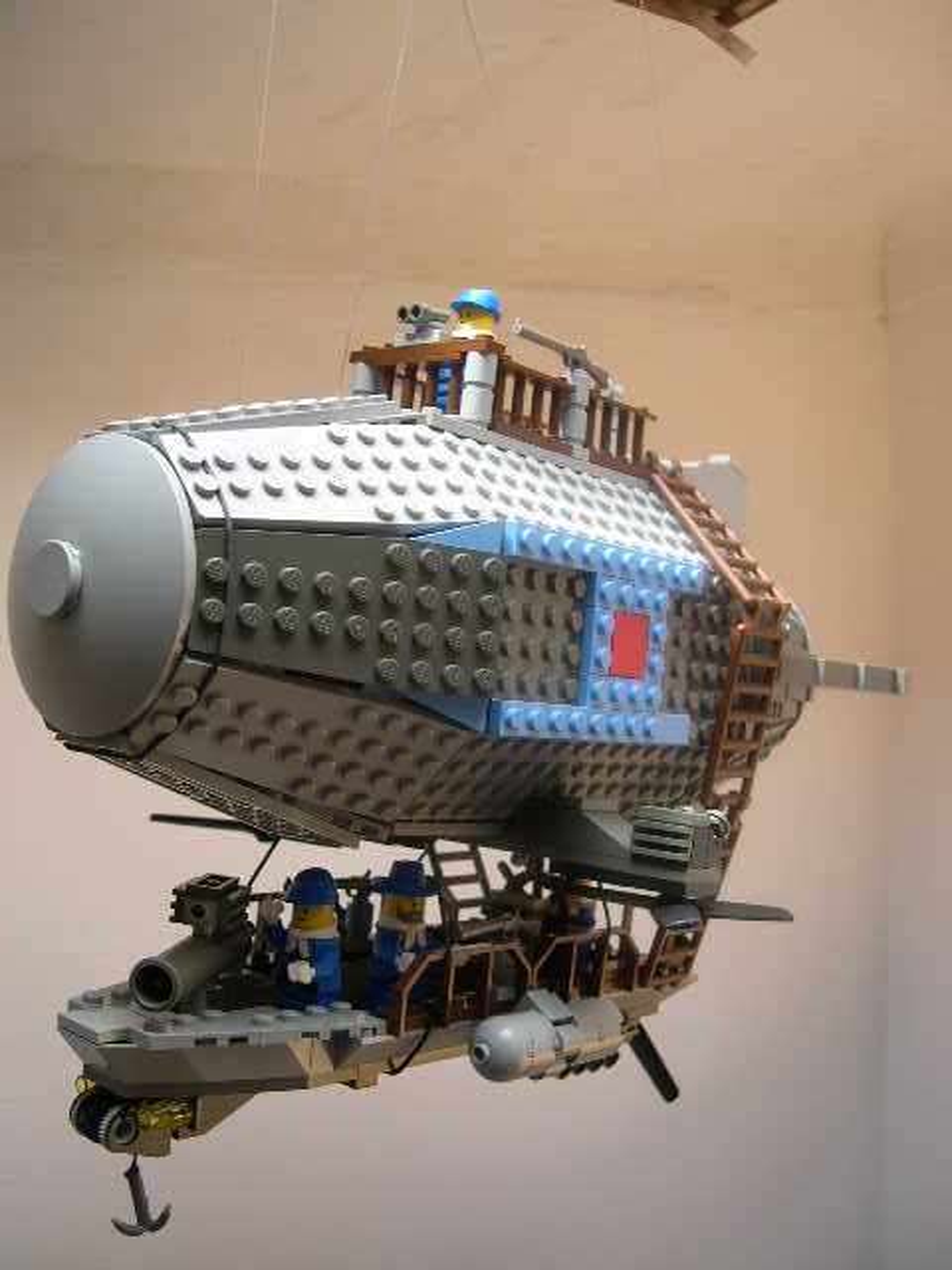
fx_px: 1393
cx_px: 476
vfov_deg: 49.0
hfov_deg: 37.7
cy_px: 635
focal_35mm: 38
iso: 100
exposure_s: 1/87.9
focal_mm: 8
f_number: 2.8
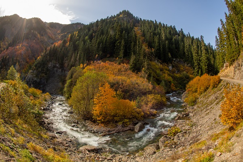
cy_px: 81
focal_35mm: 16
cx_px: 122
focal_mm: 16
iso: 31
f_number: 22
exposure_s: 1/4
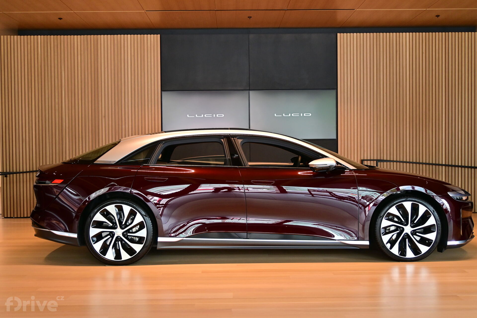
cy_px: 159
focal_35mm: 41
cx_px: 238
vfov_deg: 32.4
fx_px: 547
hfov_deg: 47.2
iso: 400
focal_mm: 27.5
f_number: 5
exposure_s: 1/80
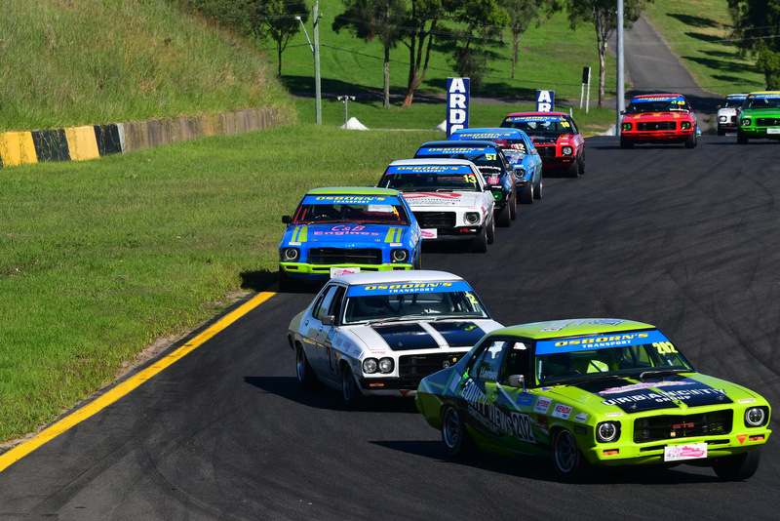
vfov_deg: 4.6
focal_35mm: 300
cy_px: 260
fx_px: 6502
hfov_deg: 6.9
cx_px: 390
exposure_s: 1/640
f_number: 13
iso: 400
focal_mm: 200
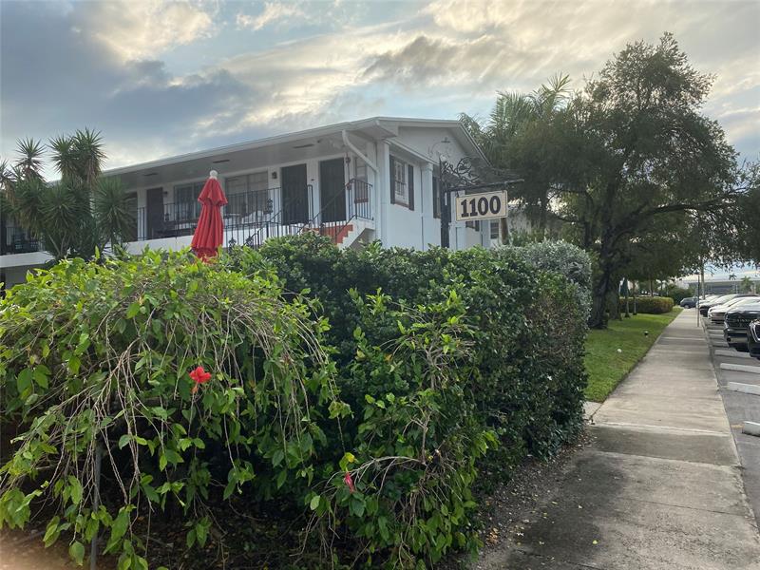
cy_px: 285
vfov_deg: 53.1
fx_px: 571
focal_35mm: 26
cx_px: 380
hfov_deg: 67.3
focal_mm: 4.25
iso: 32
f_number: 1.8
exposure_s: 1/1585
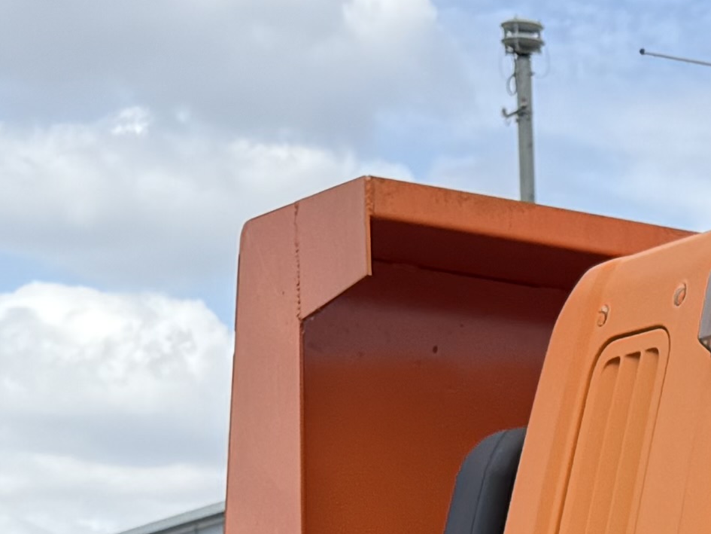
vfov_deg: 9.3
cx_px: 1293
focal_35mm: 145
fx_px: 2979
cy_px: 1234
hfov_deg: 12.4
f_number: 1.78
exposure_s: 1/2801
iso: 80
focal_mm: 6.76
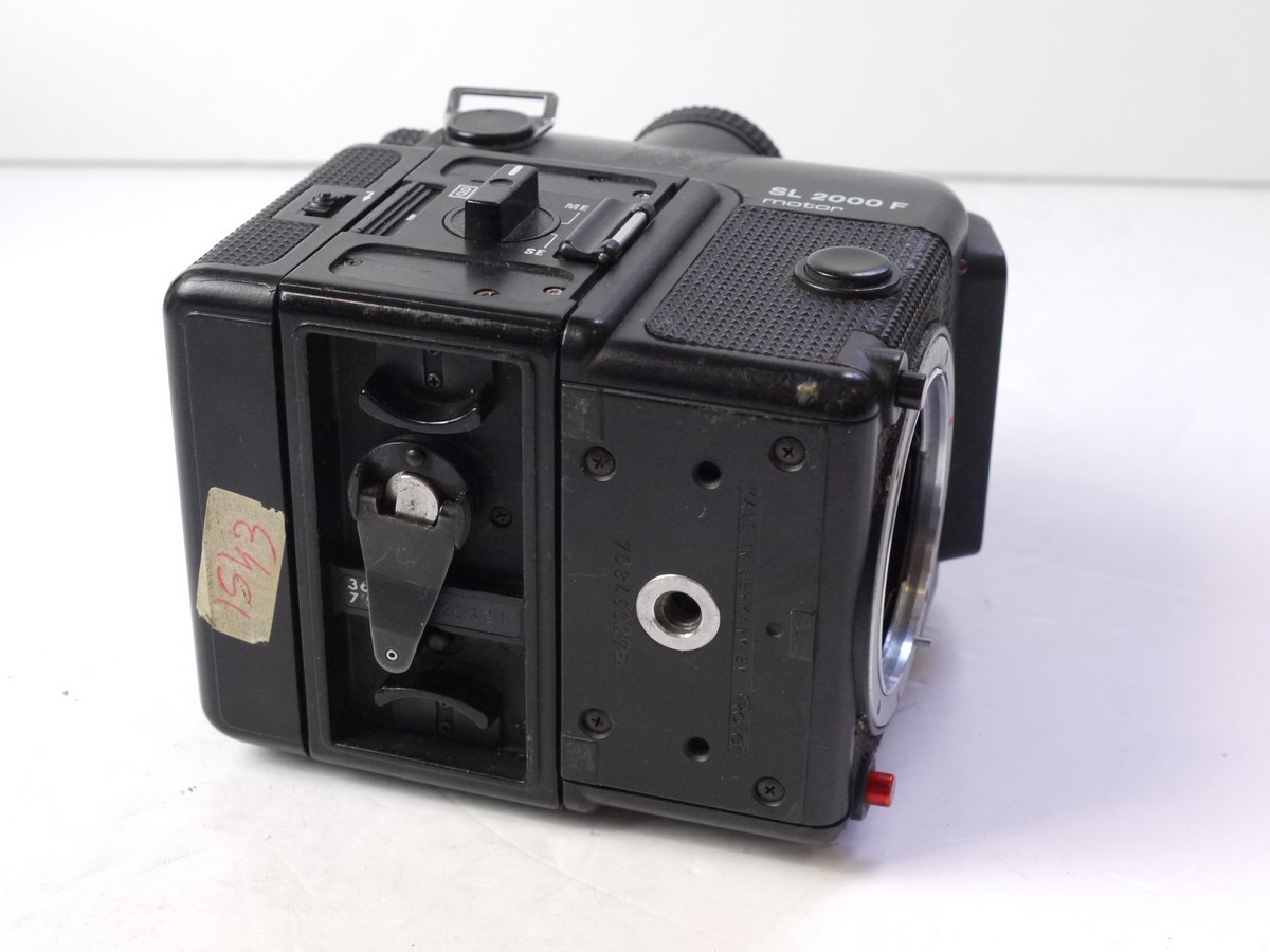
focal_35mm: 60
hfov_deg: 32.2
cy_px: 476
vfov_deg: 24.4
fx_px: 2201
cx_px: 635
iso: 800
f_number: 8
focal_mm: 30
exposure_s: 1/30
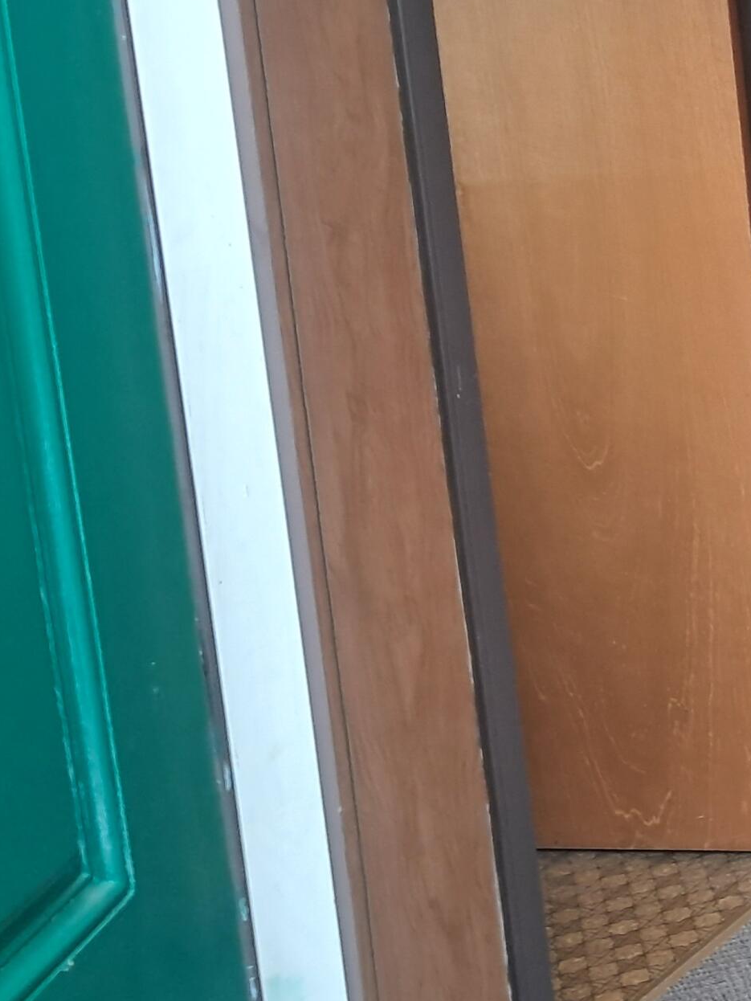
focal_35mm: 65
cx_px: 1178
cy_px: 223
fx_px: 1880
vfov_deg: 29.2
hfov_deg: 19.3
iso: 125
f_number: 1.8
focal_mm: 4
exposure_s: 1/50
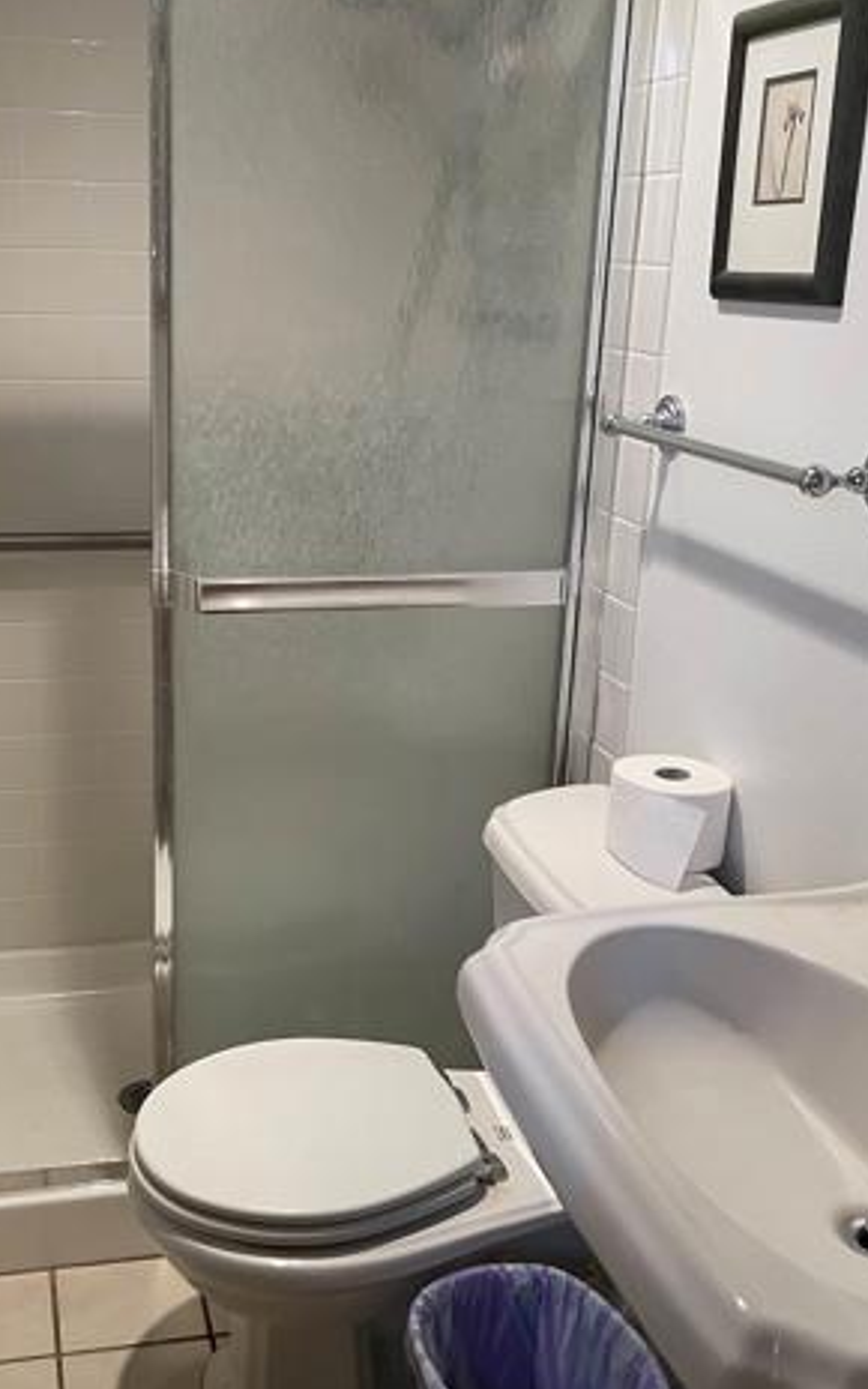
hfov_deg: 33.2
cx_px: 263
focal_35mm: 38
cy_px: 683
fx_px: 1438
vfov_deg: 51.5
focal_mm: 4.2
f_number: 1.6
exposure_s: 1/60
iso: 125
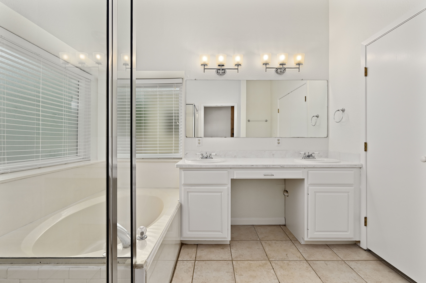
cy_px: 142
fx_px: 189
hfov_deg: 96.8
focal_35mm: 16
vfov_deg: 73.7
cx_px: 213
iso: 800
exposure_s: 1/15
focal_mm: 16
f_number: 8
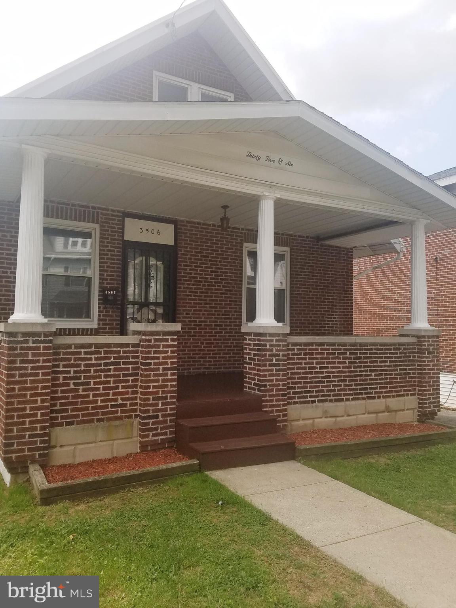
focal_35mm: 26
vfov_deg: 67.3
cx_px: 228
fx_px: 457
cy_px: 304
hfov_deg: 53.1
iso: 50
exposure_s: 1/1664
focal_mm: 4.2
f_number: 1.7
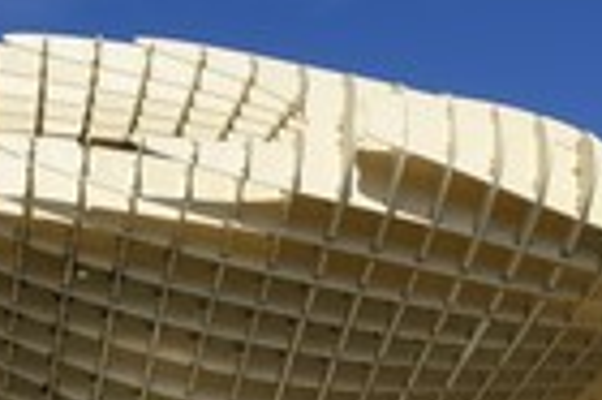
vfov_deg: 17.9
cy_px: 486
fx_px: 1203
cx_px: 563
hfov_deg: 26.9
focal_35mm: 72
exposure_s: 1/200
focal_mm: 24
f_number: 14
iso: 200
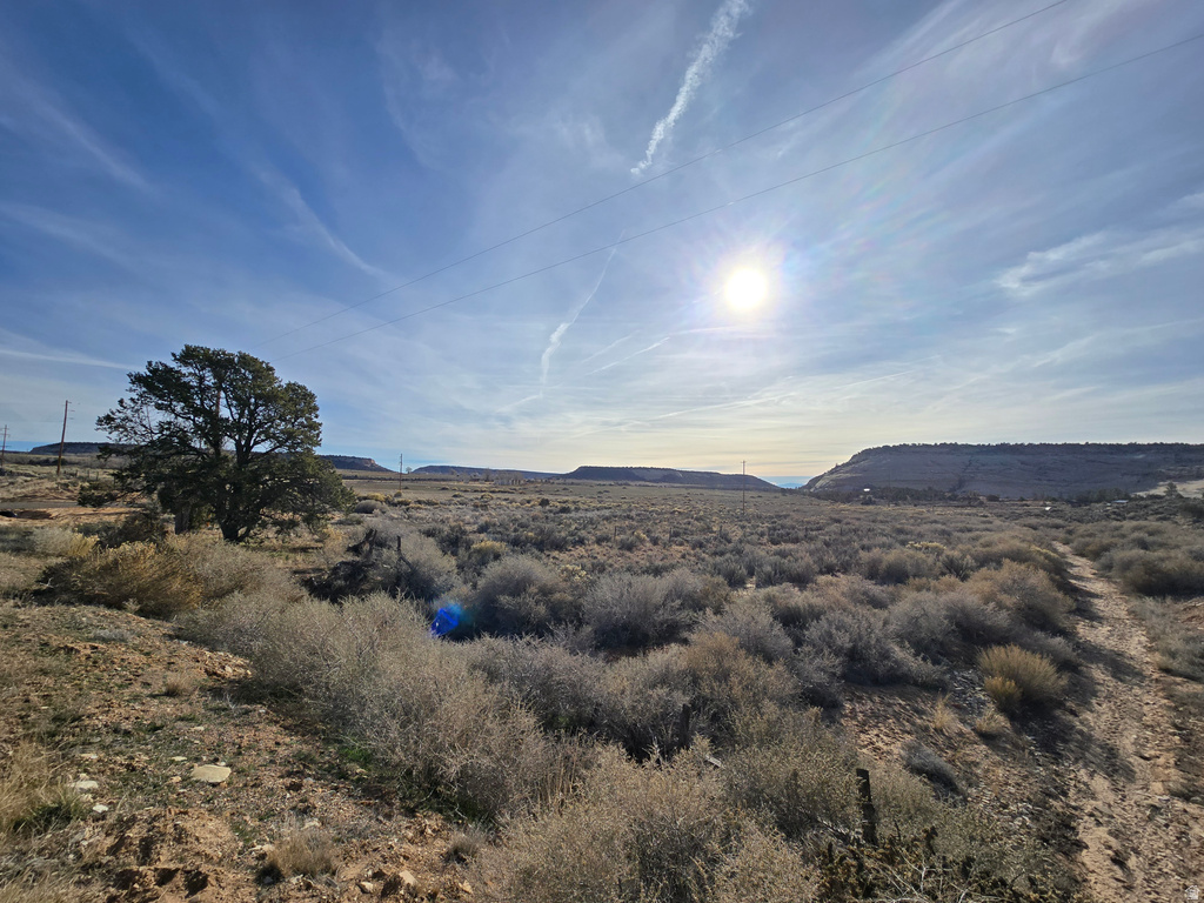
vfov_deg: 89.9
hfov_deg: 106.2
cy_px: 452
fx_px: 452
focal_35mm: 13
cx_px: 602
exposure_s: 1/6014
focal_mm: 2.2
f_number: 2.2
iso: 50
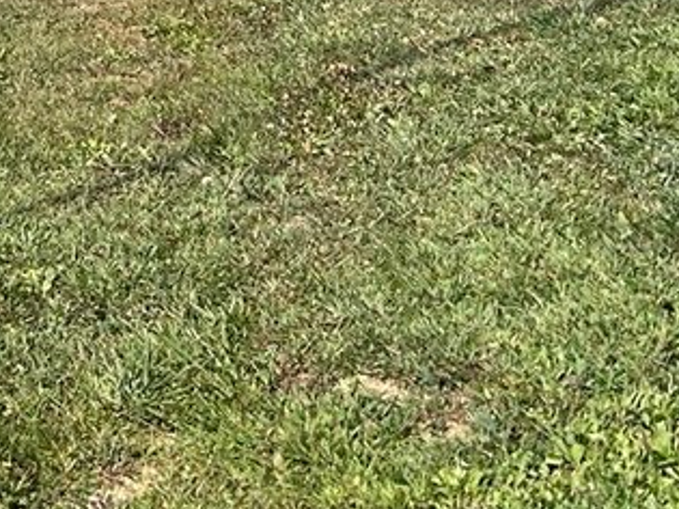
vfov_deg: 10.3
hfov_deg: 14.0
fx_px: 2451
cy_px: -704
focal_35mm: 125
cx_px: -549
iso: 50
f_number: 1.5
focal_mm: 5.7
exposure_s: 1/5319
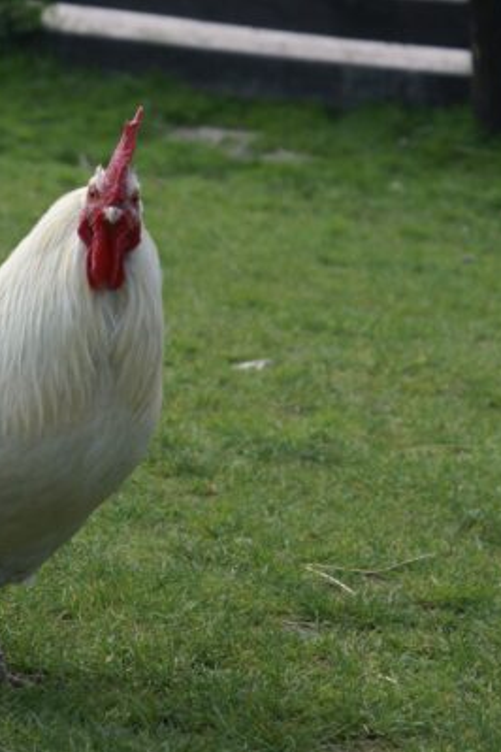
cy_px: 377
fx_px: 3298
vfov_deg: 13.0
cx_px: 4
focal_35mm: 158
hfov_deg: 8.6
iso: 100
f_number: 7.1
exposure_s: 1/160
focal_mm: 70
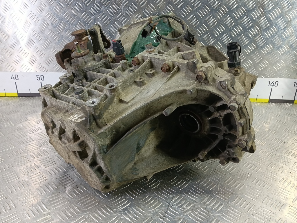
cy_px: 112
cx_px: 148
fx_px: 197
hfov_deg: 73.9
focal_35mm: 23
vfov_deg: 58.9
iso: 226
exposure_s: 1/50
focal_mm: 4.11
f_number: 1.6
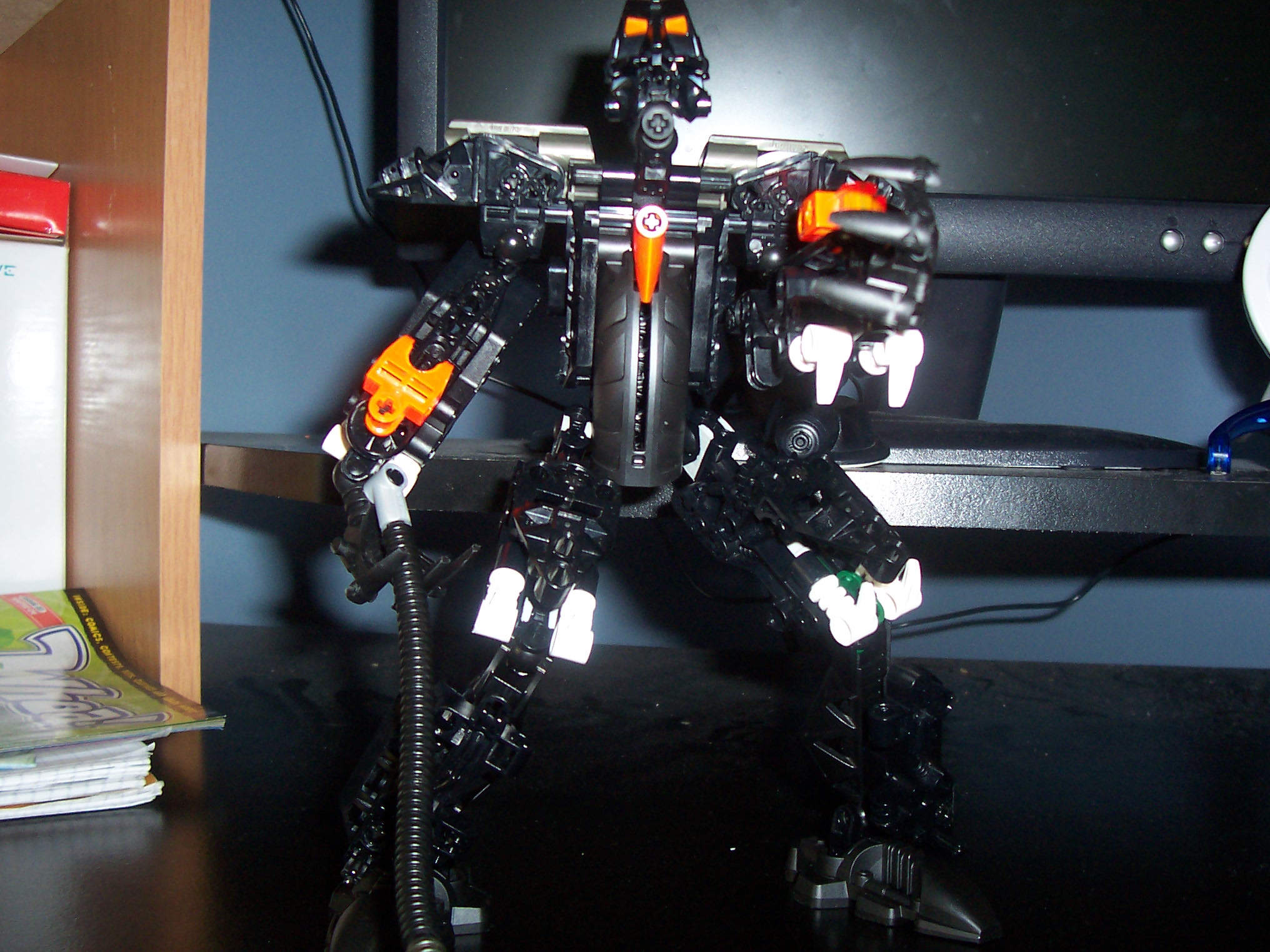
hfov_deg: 50.1
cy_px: 476
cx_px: 635
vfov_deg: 38.7
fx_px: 1357
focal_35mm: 37
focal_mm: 5.6
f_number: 2.8
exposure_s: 1/60
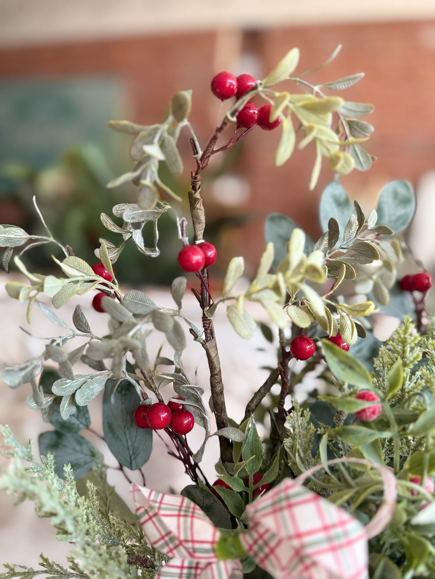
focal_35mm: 24
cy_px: 290
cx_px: 218
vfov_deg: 71.6
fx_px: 402
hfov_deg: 56.8
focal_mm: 6.76
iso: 250
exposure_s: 1/60
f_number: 1.78
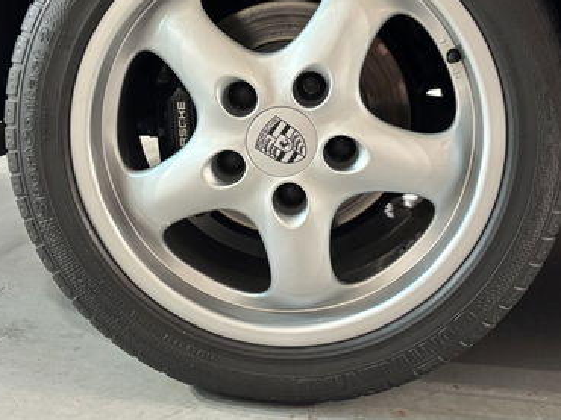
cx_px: 244
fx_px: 875
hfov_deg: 35.5
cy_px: 130
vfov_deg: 26.8
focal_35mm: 54
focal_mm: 5.96
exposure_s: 1/50
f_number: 1.6
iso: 400
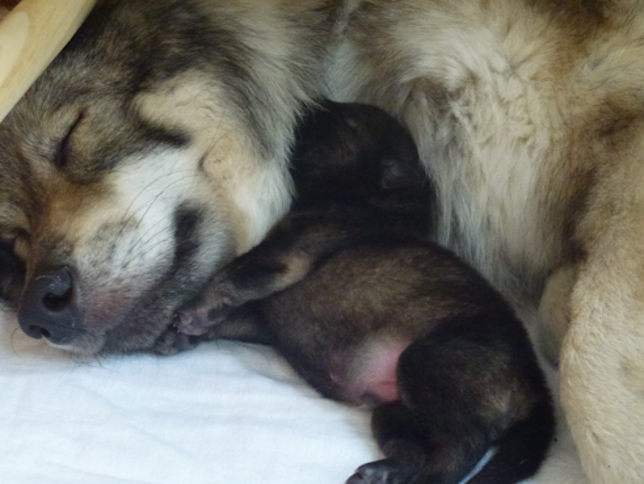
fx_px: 1657
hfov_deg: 22.0
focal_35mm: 89
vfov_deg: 16.6
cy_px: 261
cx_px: 325
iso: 800
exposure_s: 1/50
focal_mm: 14.8
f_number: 4.8
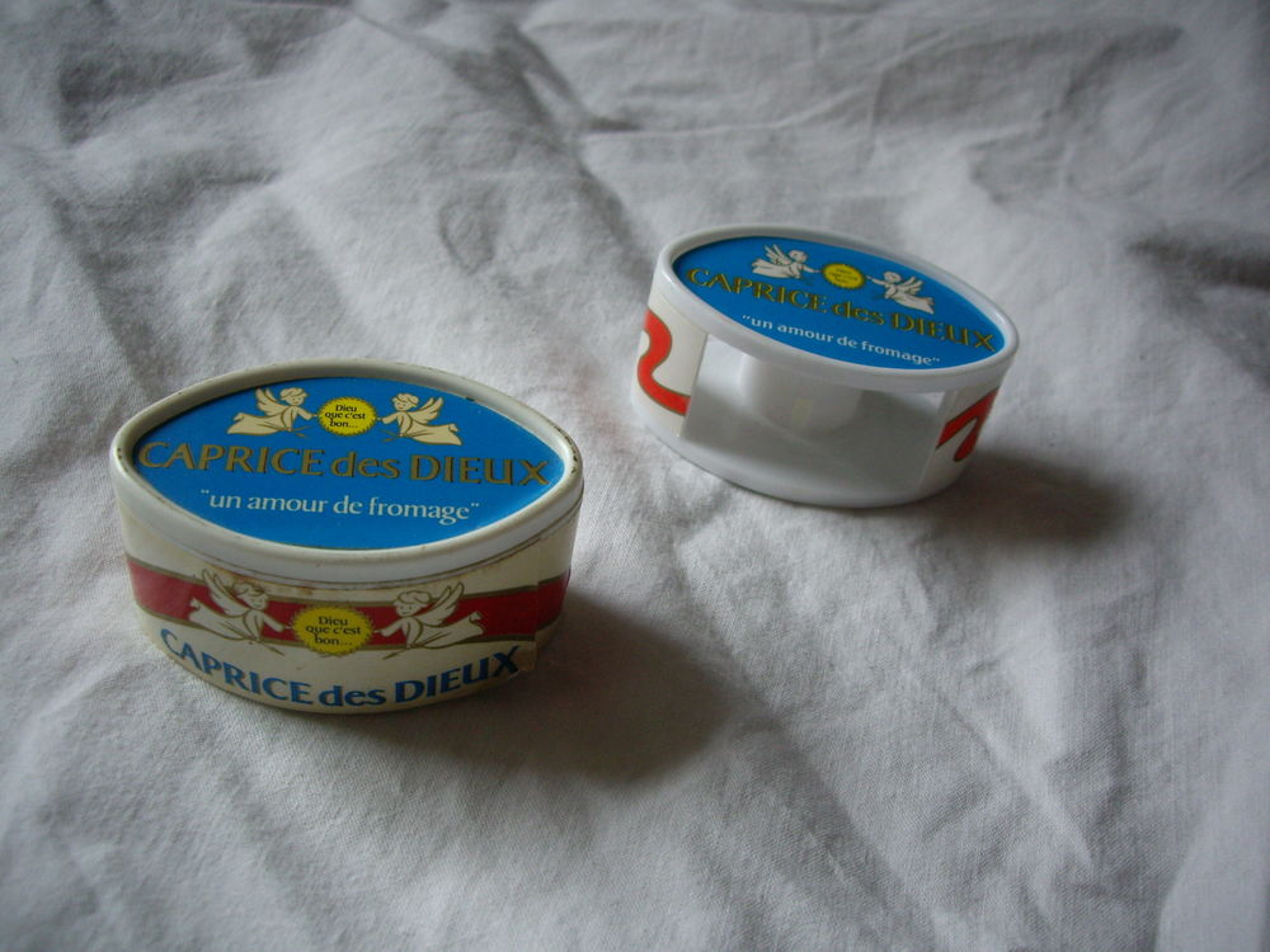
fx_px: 1394
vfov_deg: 37.7
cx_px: 635
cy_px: 476
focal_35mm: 38
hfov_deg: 49.0
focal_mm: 6.2
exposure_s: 1/50
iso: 100
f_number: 2.7
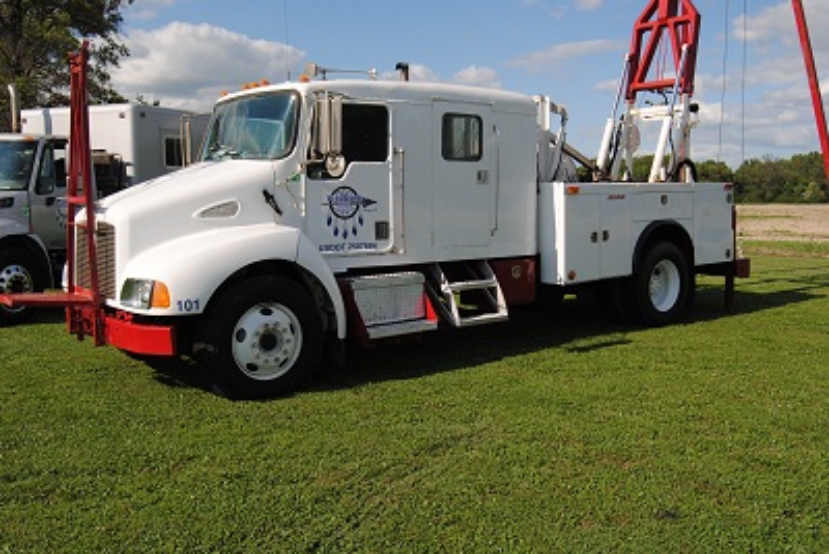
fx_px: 795
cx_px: 414
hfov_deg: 55.1
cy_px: 277
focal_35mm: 34
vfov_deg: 38.4
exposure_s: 1/250
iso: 100
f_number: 8
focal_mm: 23
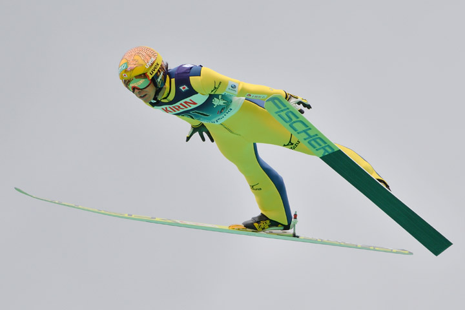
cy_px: 155
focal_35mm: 750
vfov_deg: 1.8
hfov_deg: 2.7
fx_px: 9687
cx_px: 232
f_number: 4
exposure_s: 1/2000
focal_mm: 500
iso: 100
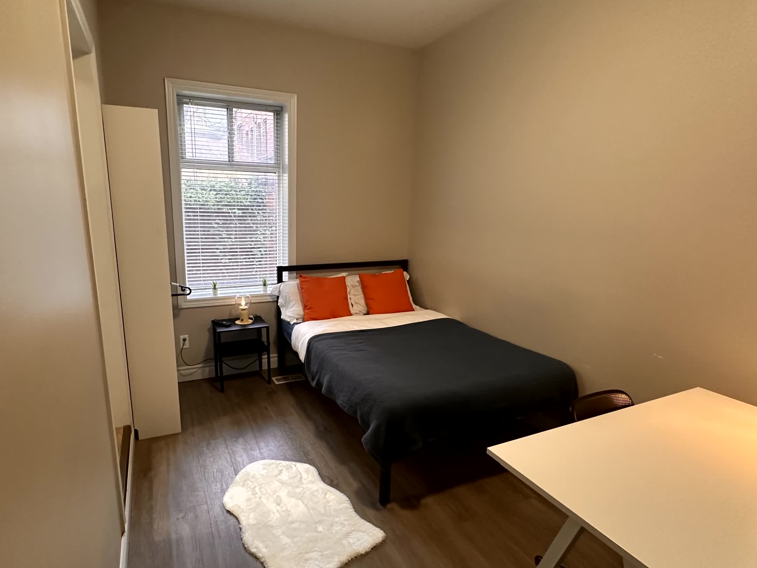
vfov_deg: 68.7
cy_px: 296
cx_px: 330
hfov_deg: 84.2
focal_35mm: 19
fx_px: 416
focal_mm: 2.22
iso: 320
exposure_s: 1/60
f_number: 2.2
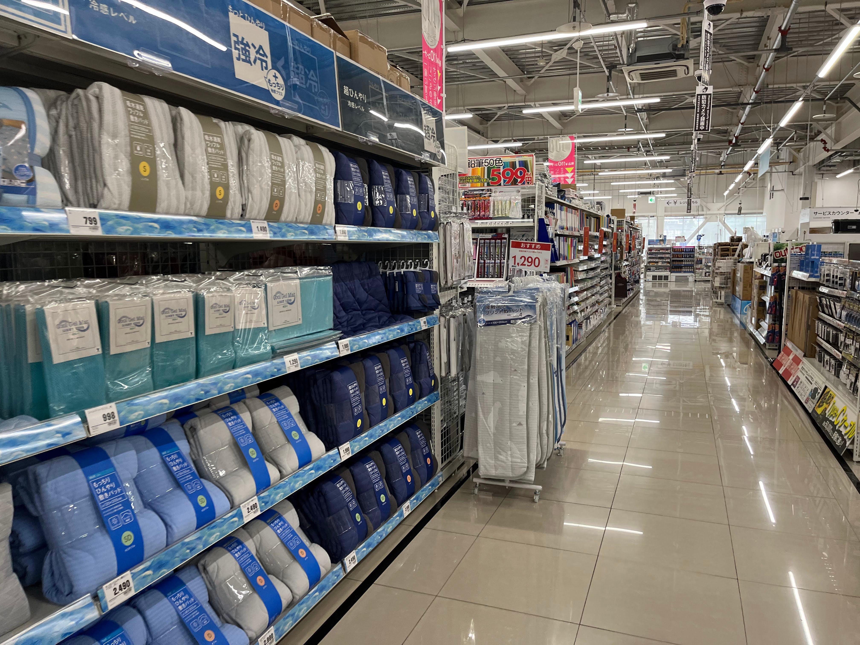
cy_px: 322
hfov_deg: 67.3
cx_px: 430
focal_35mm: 26
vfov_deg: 53.1
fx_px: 646
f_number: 1.6
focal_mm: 5.1
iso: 80
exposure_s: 1/100
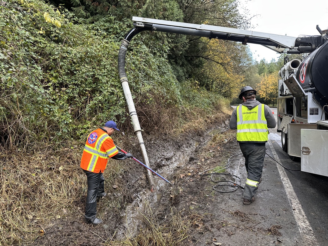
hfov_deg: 71.6
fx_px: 227
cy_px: 123
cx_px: 164
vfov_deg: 56.8
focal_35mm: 24
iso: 64
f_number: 1.78
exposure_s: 1/197
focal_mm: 6.86
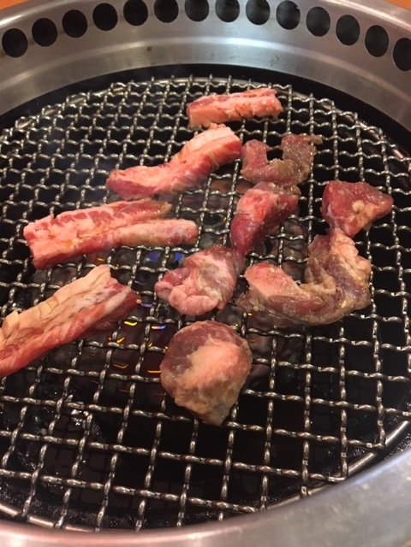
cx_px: 206
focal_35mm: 29
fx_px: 459
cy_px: 274
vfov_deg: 61.7
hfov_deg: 48.2
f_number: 2.2
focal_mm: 4.15
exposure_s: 1/15
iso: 200
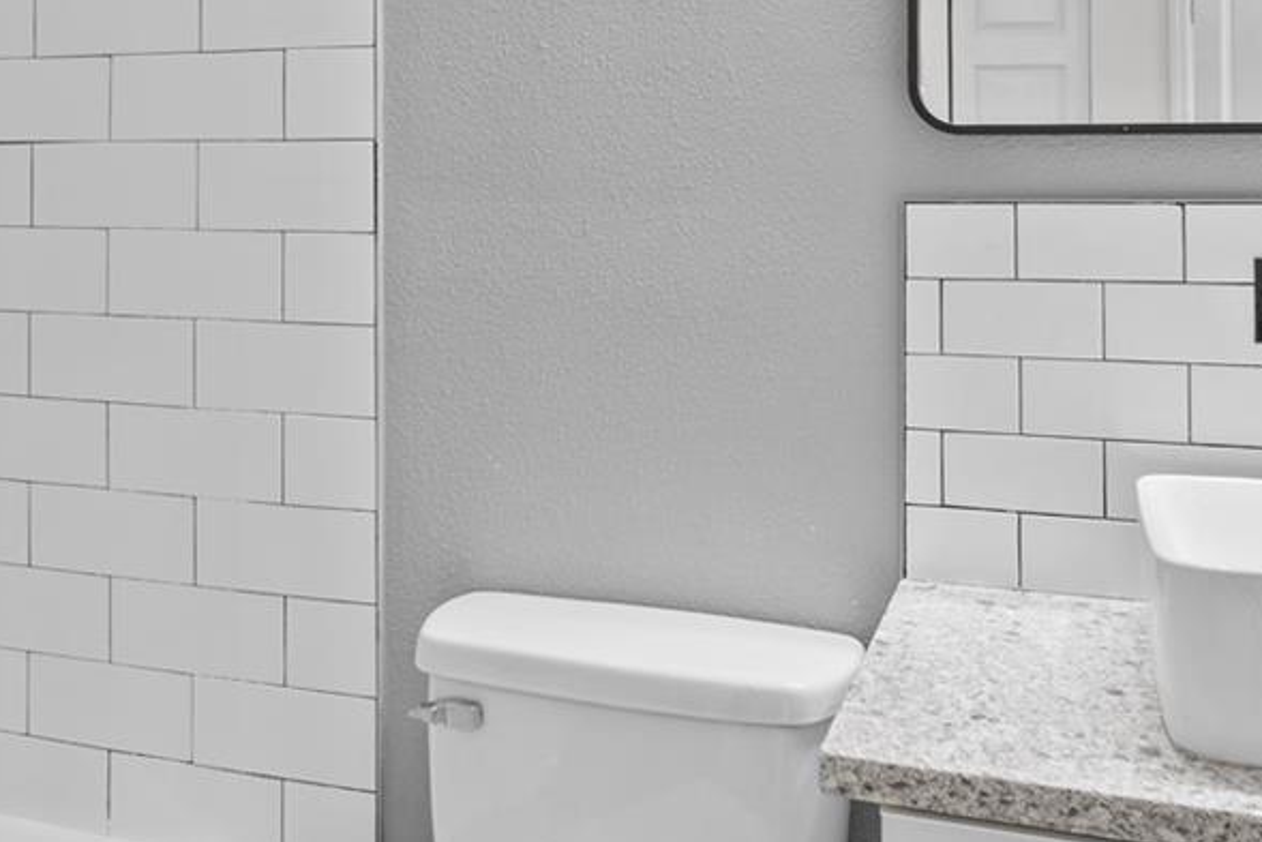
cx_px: 557
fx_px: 1332
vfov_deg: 34.6
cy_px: 246
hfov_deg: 50.6
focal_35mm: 38
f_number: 4
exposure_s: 1/4
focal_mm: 14
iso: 100
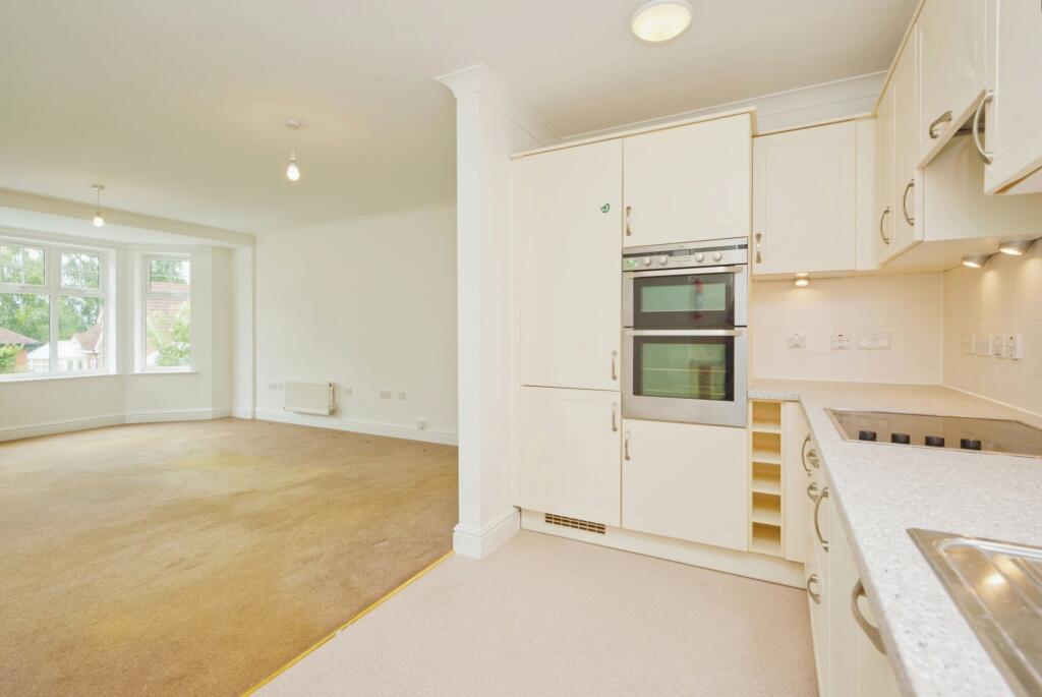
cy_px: 348
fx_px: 464
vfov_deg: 73.9
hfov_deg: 96.7
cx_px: 521
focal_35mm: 16
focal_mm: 16
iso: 400
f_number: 9
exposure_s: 1/80
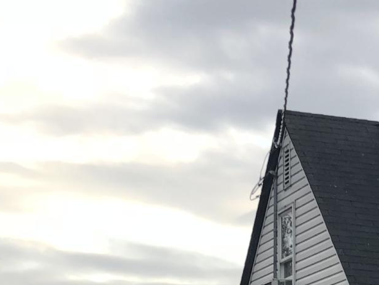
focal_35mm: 137
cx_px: 565
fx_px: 1500
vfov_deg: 10.4
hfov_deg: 13.6
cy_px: 456
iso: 25
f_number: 1.8
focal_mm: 3.99
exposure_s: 1/120
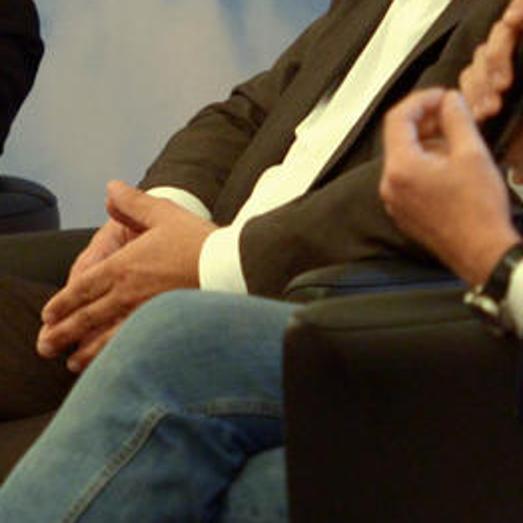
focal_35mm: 933
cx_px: -263
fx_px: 15948
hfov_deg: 1.9
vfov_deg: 1.9
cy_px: 54
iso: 1250
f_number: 2.8
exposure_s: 1/125
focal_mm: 150
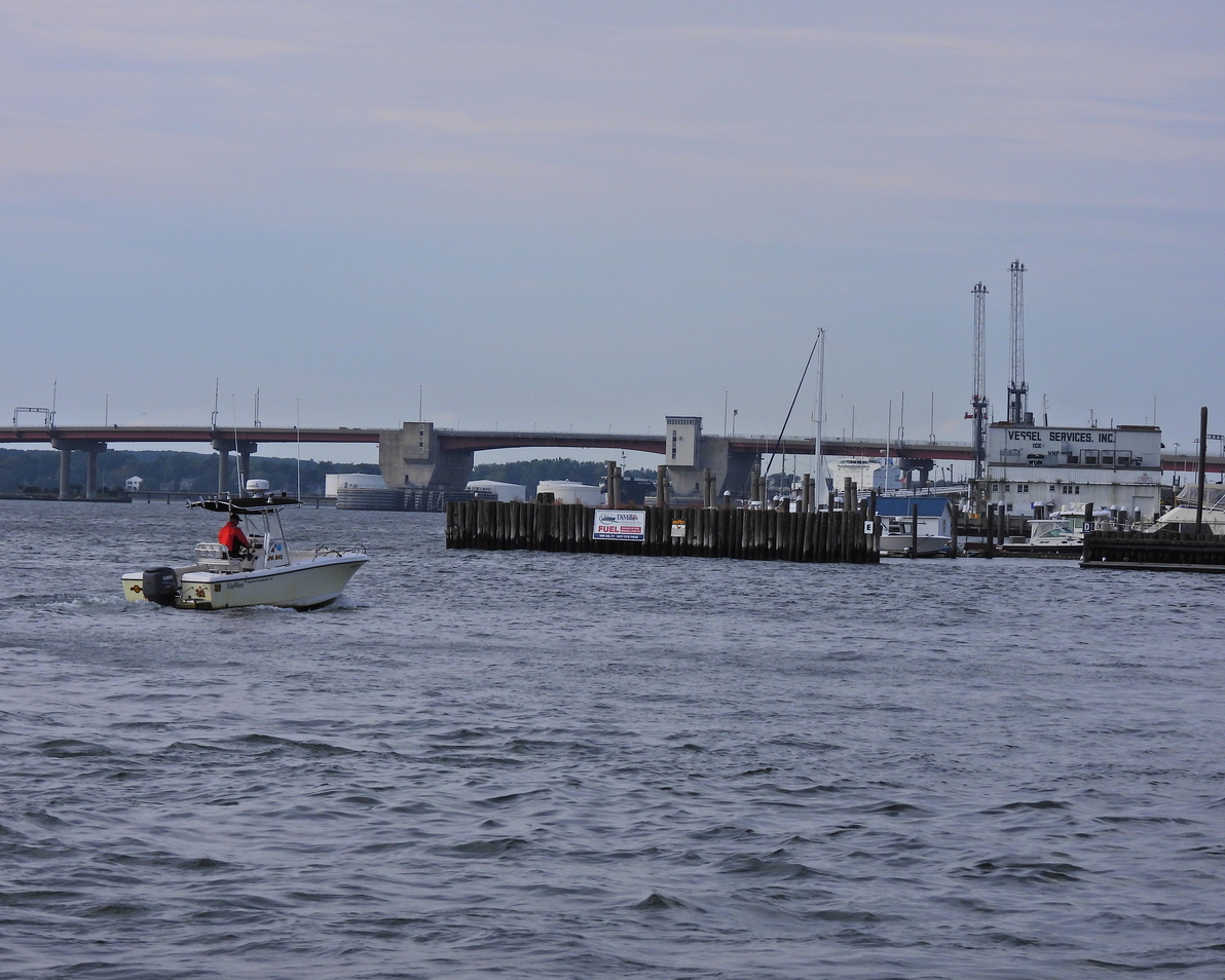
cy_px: 488
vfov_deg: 11.8
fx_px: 4750
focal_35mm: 131
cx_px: 579
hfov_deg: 14.7
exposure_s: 1/1600
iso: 100
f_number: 4
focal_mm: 22.3
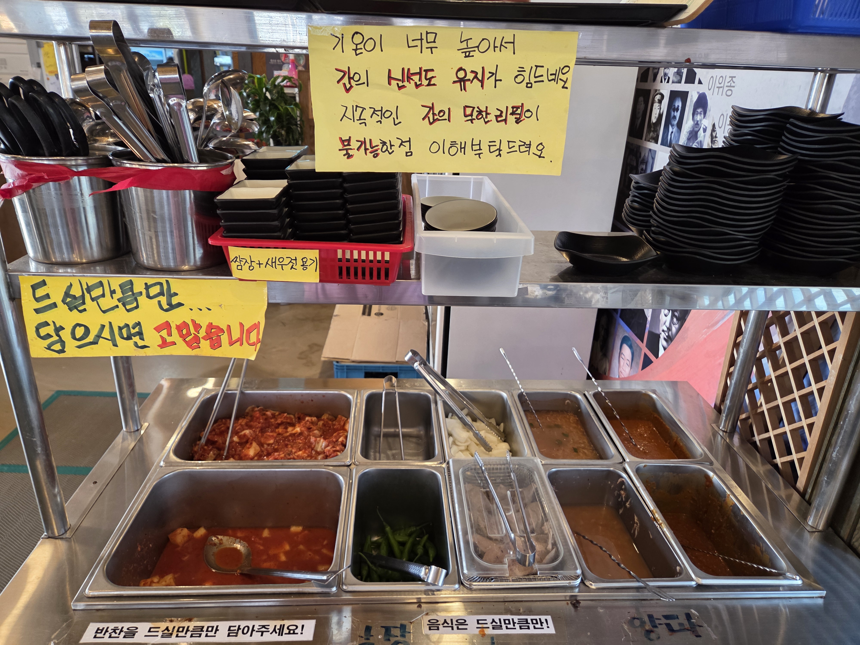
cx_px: 430
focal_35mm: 23
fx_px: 571
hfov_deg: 73.9
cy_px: 322
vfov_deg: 58.9
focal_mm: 5.4
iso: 320
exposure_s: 1/120
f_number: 1.8
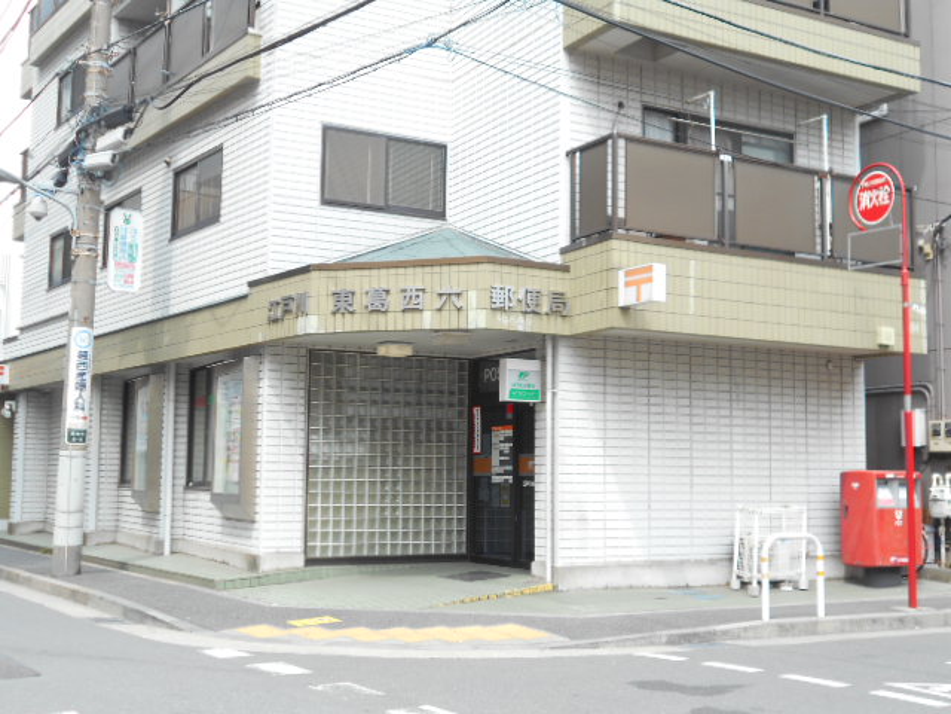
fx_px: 1209
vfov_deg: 32.9
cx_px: 476
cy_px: 357
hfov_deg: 42.9
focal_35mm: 44
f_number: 4.2
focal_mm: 7.7
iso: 80
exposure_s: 1/160
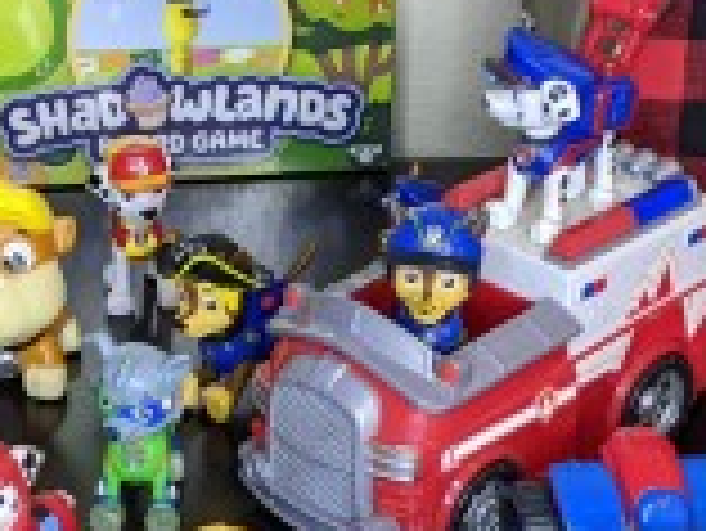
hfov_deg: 17.8
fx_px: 2245
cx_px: 252
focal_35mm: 110
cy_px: 292
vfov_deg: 13.5
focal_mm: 4.44
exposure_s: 1/59.9
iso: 67
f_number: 1.8
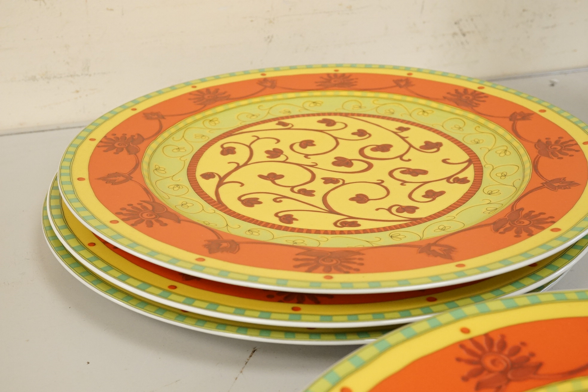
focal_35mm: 45
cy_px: 196
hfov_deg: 43.6
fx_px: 735
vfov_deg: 29.9
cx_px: 294
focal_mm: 30
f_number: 13
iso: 2500
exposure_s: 1/100
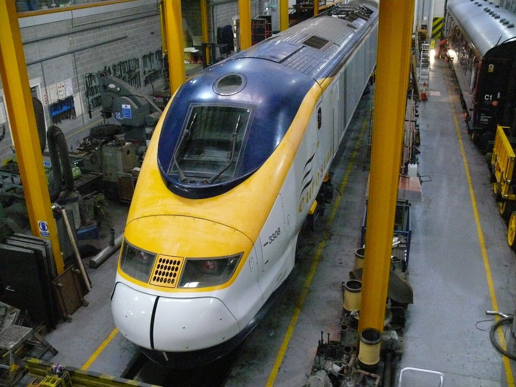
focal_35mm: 35
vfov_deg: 40.7
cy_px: 194
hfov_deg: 52.6
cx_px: 258
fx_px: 522
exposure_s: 1/20
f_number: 2.8
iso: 800
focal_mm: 7.4
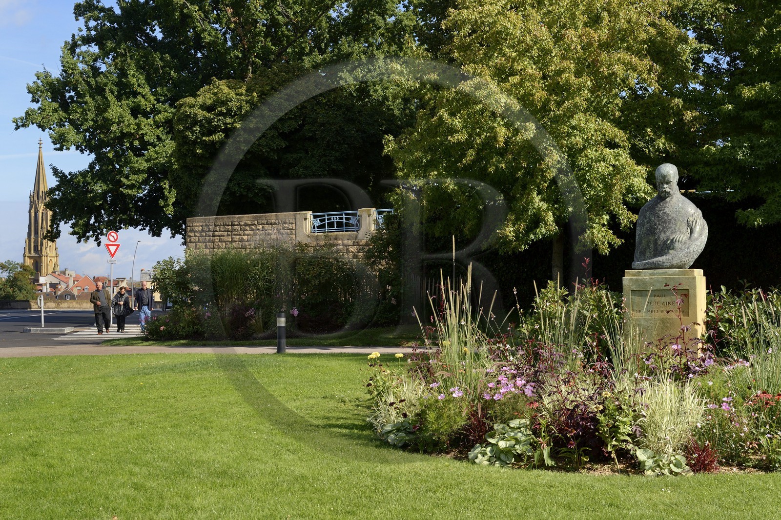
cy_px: 260
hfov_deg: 39.6
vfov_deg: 27.0
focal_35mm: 50
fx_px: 1084
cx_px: 390
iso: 200
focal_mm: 50
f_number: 11
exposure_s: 1/160
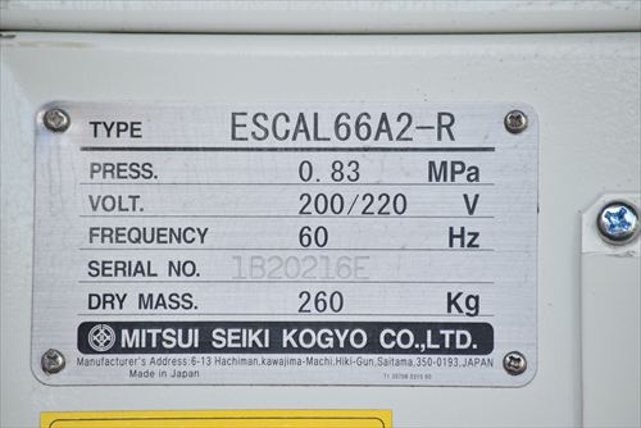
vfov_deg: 4.2
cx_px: 320
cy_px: 214
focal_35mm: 330
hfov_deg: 6.2
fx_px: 5879
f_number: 6.3
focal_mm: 220
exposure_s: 1/1250
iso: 1250
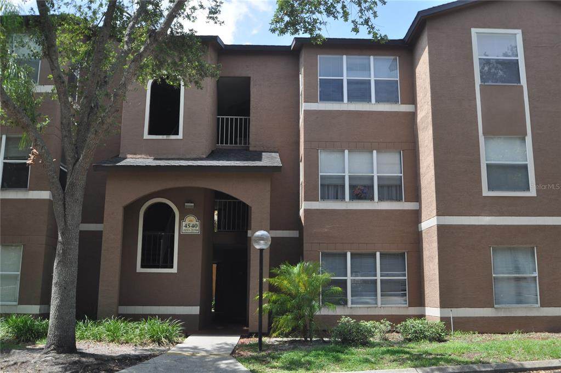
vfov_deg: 36.8
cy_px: 186
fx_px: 560
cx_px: 280
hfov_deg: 53.2
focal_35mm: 36
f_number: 7.1
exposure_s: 1/200
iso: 200
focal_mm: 24
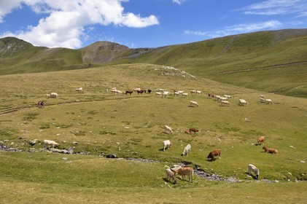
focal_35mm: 34
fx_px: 290
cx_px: 154
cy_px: 102
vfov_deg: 38.8
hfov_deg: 55.8
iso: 200
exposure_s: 1/400
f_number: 10
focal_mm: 34
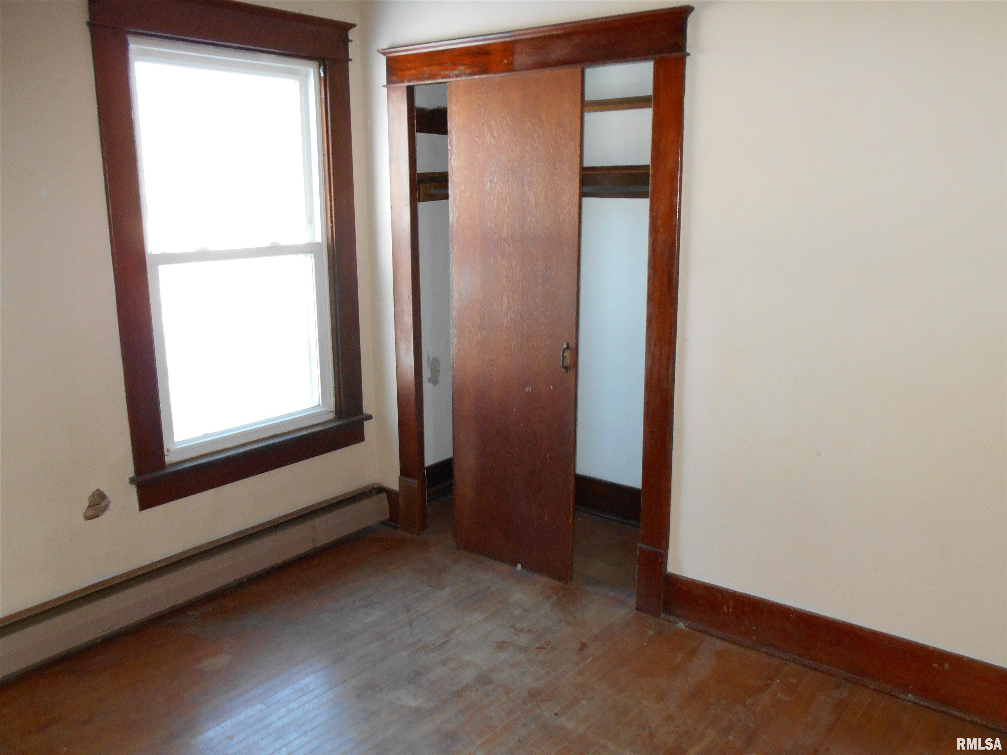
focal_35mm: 28
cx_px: 504
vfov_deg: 49.7
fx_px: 815
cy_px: 378
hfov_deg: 63.4
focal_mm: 5.1
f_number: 3.4
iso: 220
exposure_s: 1/25
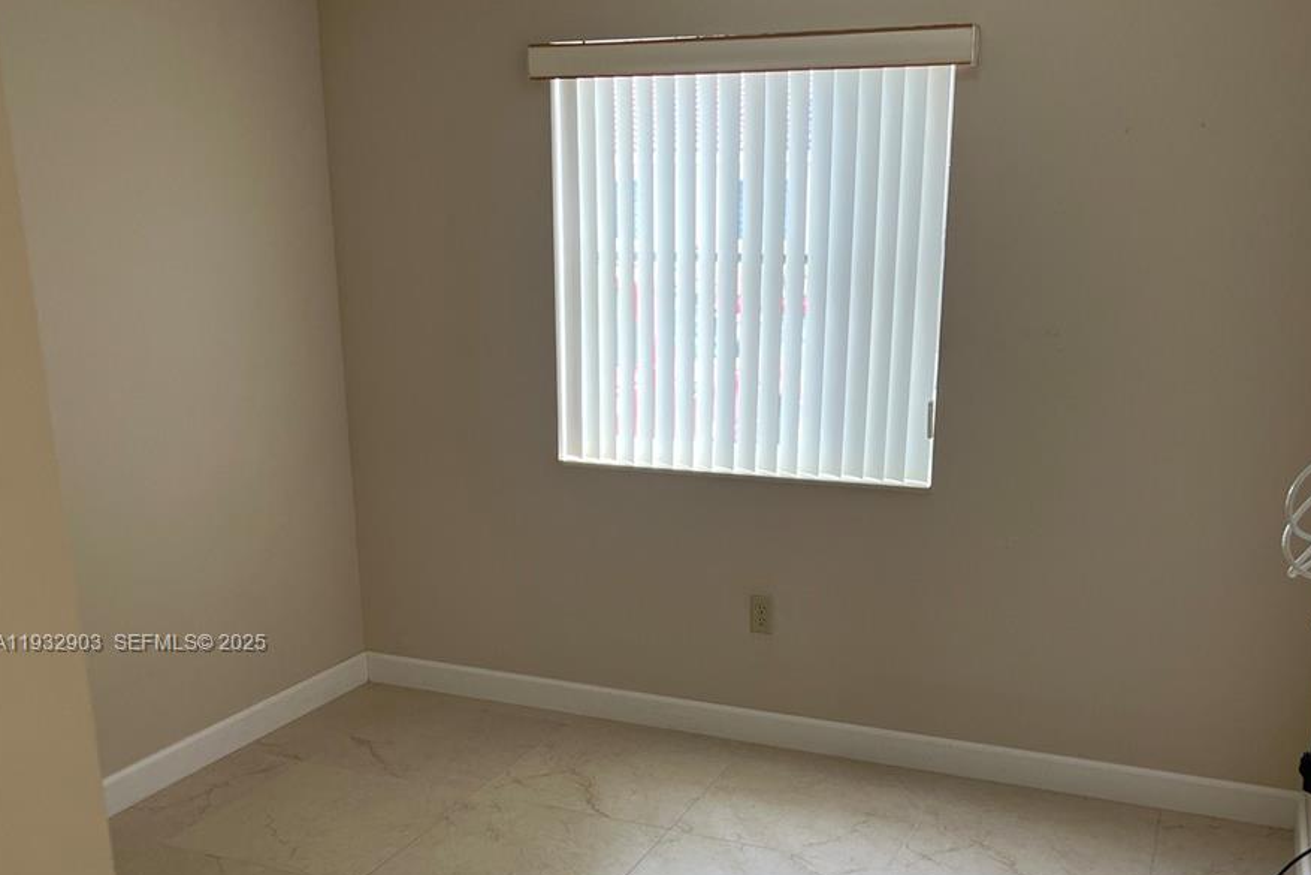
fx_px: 1348
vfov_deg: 35.2
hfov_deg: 51.9
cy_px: 645
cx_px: 662
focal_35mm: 37
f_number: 1.5
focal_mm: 5.7
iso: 64
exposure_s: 1/60
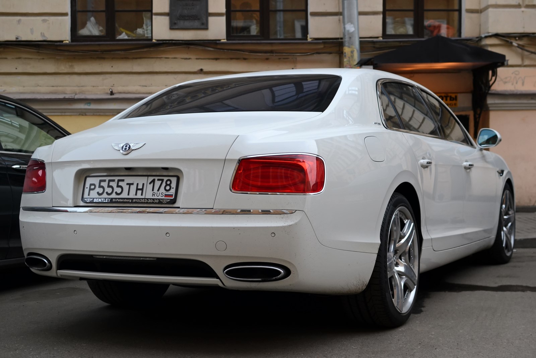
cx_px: 268
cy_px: 179
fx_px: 782
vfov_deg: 25.8
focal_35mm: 52
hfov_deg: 37.8
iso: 400
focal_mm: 35
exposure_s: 1/100
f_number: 4
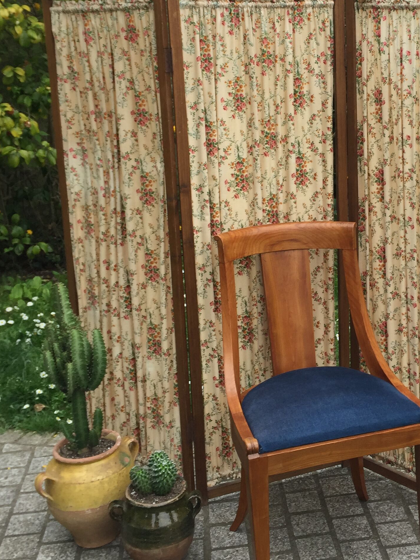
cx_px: 333
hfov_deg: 28.5
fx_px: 809
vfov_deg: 37.9
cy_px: 210
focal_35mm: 50
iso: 32
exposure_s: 1/430
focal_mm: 4.15
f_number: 2.2
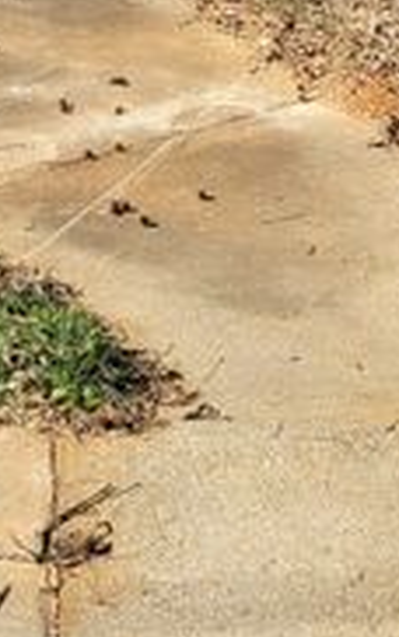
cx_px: 10
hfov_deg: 12.8
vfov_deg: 18.3
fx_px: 1754
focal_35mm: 101
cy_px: -313
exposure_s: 1/1501
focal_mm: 5.4
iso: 40
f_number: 1.8
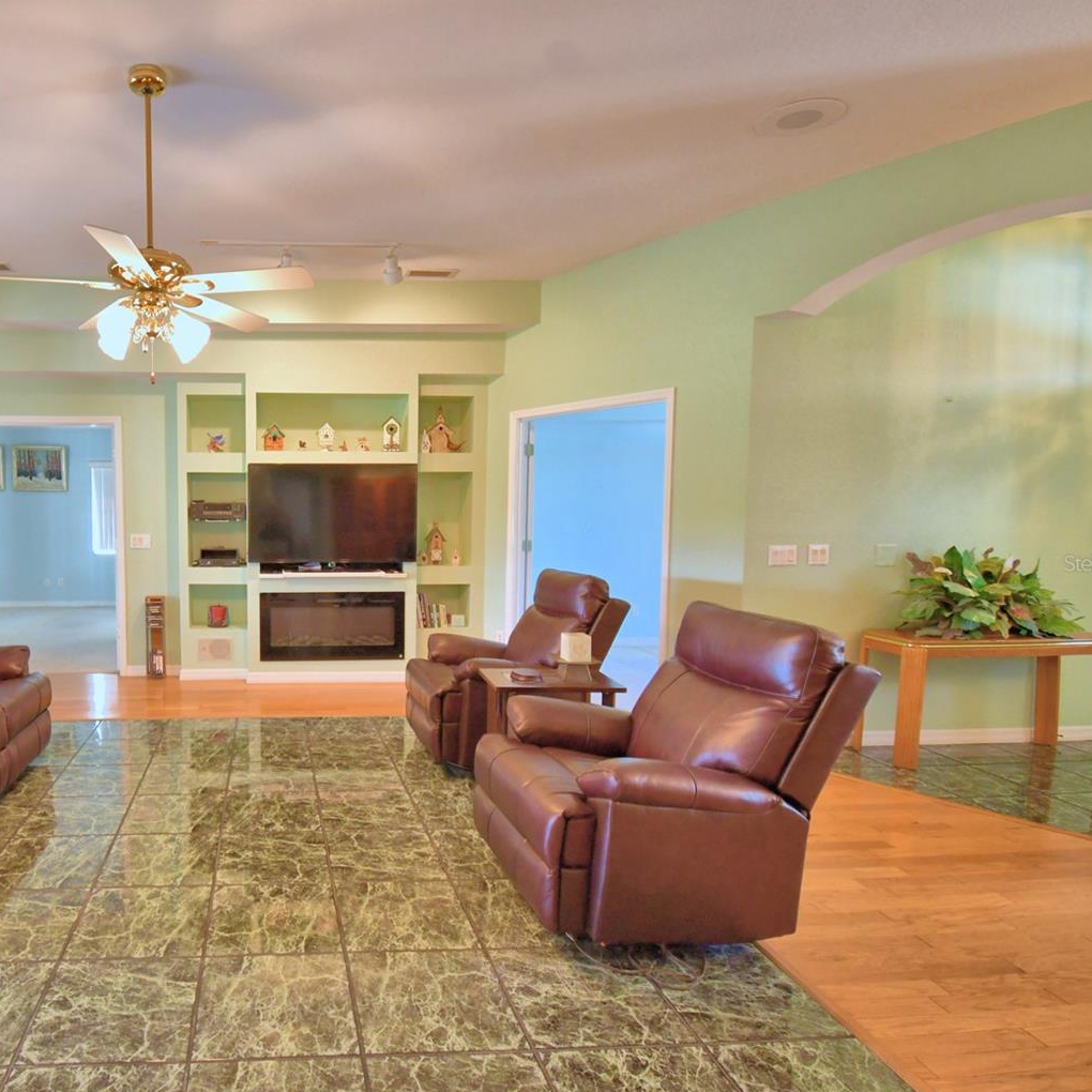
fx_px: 714
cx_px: 303
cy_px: 563
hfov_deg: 70.9
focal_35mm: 20
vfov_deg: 74.8
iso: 640
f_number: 4.5
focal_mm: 10
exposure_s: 1/30
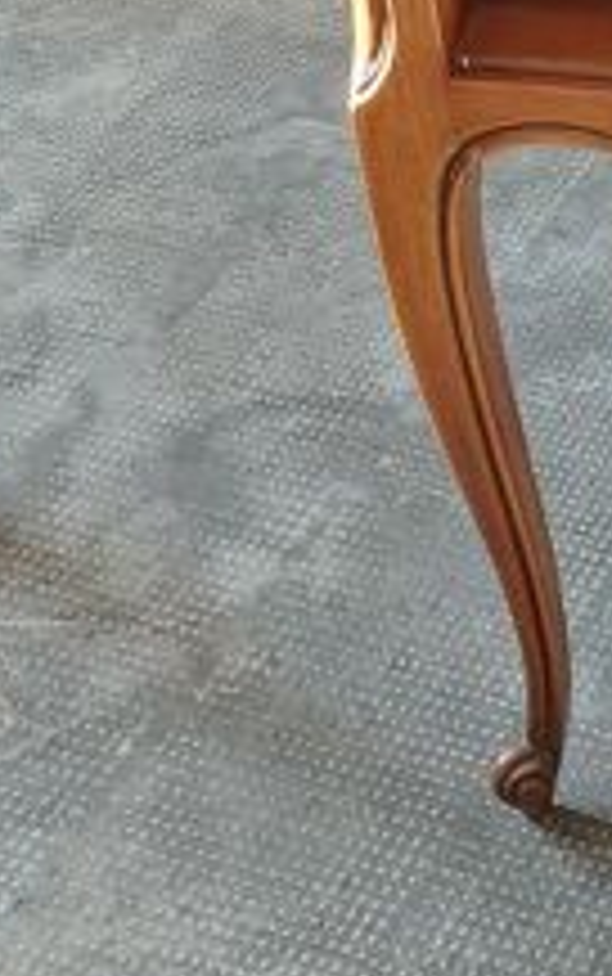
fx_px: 2077
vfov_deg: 25.7
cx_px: 1026
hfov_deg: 15.0
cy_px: 112
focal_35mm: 78
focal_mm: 5.23
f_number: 1.8
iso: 200
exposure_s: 1/50
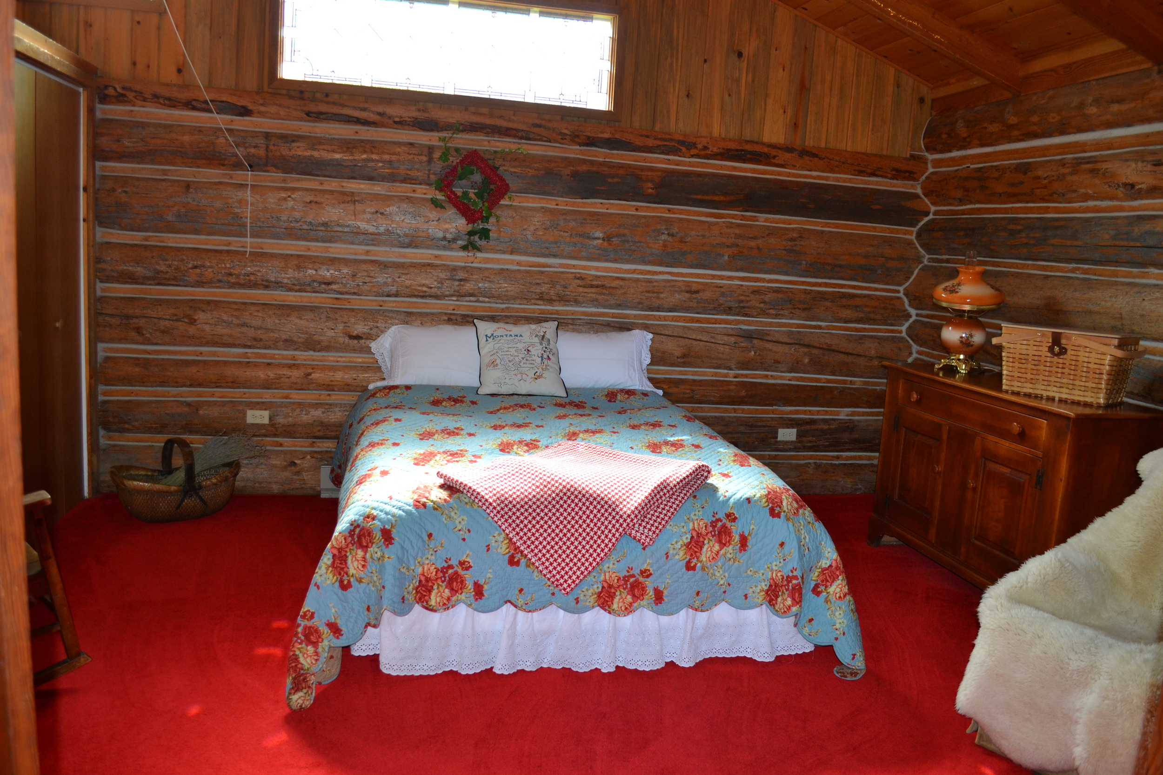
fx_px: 872
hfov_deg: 67.4
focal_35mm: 27
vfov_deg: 47.9
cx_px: 582
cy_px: 388
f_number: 3.5
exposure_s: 1/60
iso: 400
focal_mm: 18
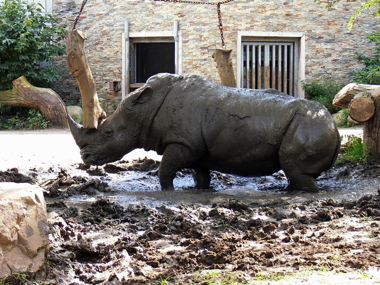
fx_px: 1284
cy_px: 142
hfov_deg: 16.8
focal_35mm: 117
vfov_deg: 12.7
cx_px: 190
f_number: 3.2
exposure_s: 1/80
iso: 80
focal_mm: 15.6
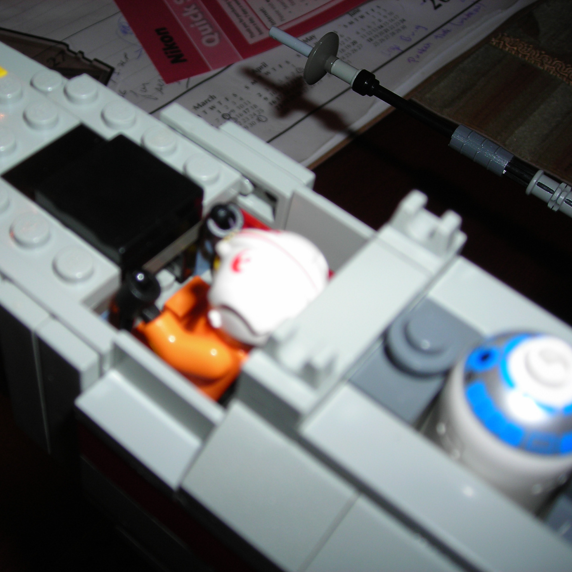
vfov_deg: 37.6
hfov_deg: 37.3
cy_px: 286
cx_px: 214
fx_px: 841
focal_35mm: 45
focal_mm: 6.3
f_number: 3.2
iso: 50
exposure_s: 1/60.1
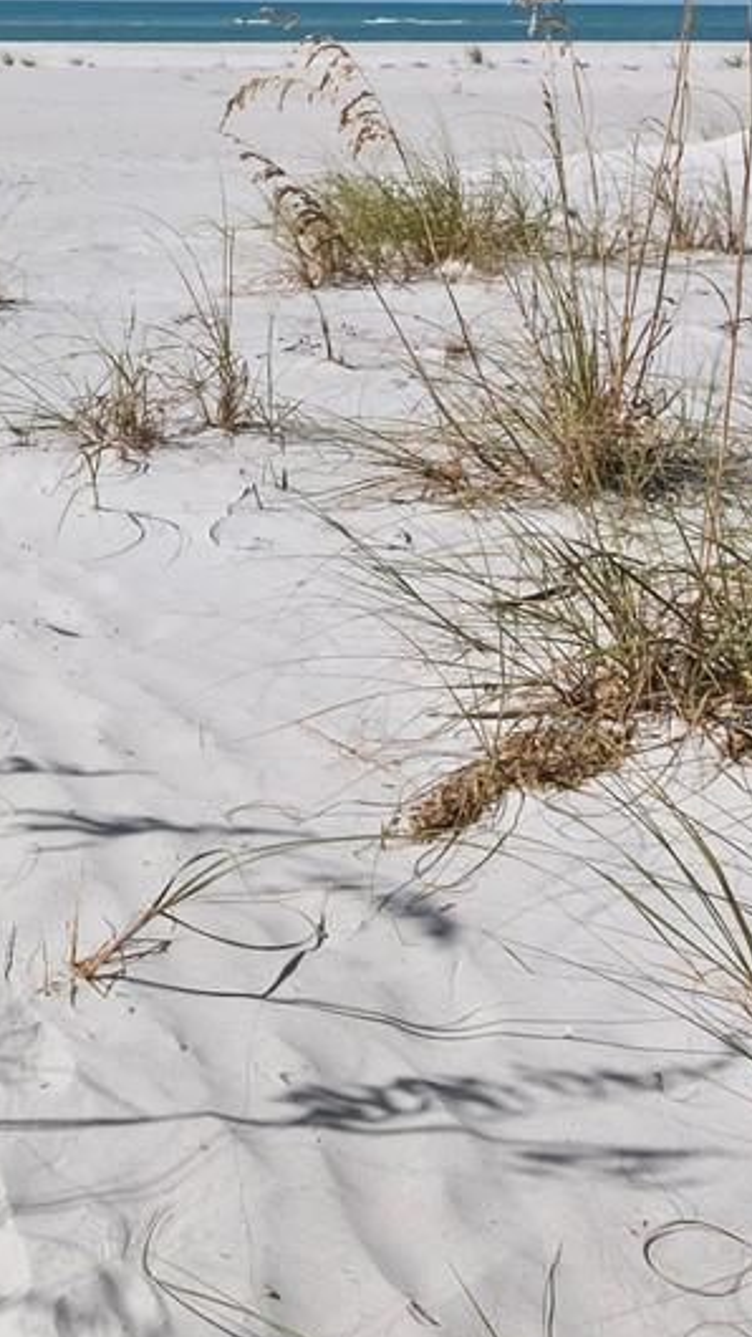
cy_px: -28
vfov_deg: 39.0
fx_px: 1631
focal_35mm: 46
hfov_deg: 23.1
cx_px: -226
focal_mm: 7
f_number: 11
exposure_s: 1/640
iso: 250
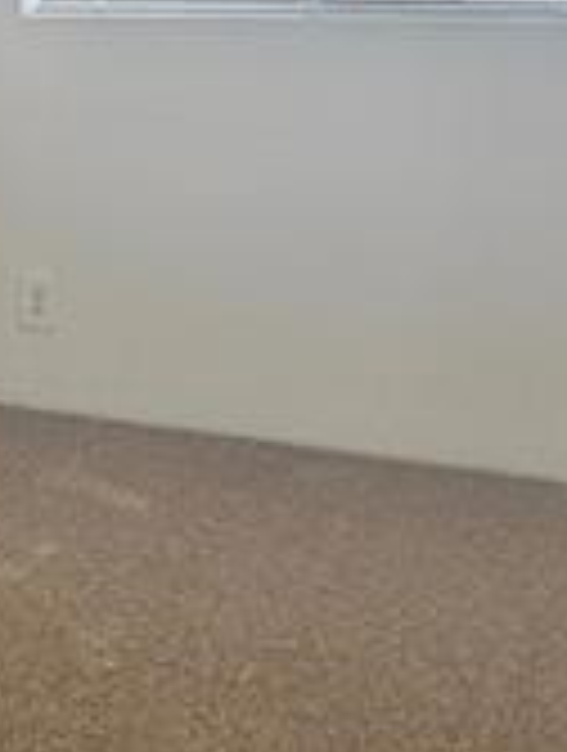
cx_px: -423
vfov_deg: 22.5
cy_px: 212
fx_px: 1871
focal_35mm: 86
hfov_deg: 15.1
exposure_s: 1/121
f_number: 1.78
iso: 125
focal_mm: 6.86
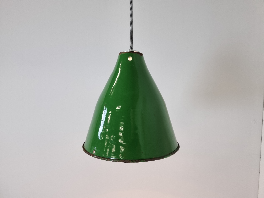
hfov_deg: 67.3
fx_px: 198
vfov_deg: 53.1
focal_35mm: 26
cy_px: 99
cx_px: 132
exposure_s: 1/100
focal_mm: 5.4
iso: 160
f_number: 1.8
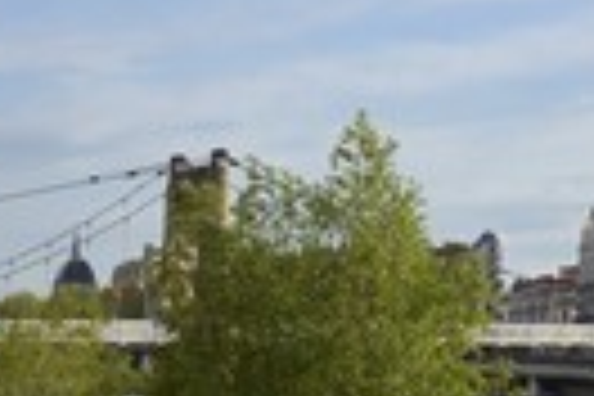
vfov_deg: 11.1
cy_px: 500
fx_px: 1996
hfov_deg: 16.4
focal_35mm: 121
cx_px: -58
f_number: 9
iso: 200
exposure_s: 1/320
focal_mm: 38
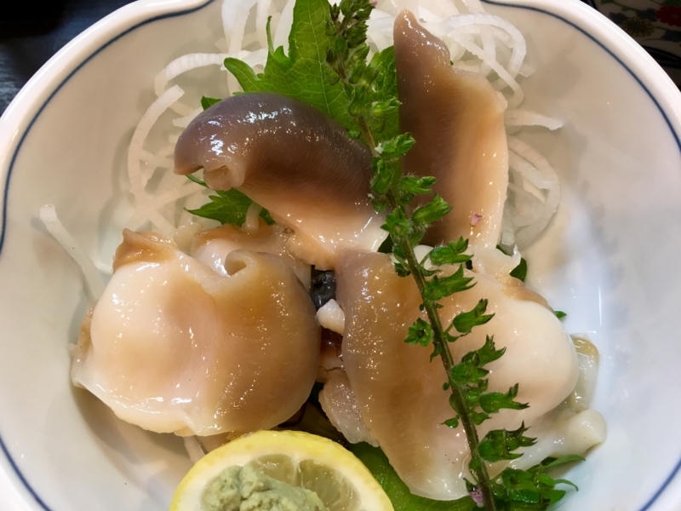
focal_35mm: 29
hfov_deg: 61.7
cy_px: 256
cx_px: 340
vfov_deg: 48.2
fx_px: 571
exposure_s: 1/33
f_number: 2.2
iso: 125
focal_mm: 4.15
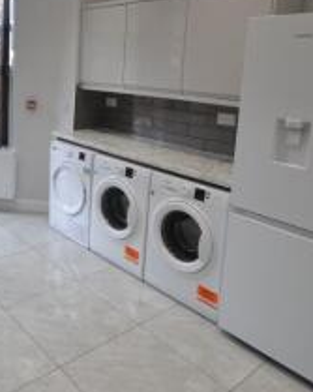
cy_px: 119
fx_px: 371
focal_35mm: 32
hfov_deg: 44.1
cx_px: 75
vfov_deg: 54.1
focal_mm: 10
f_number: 4.5
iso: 400
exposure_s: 1/80
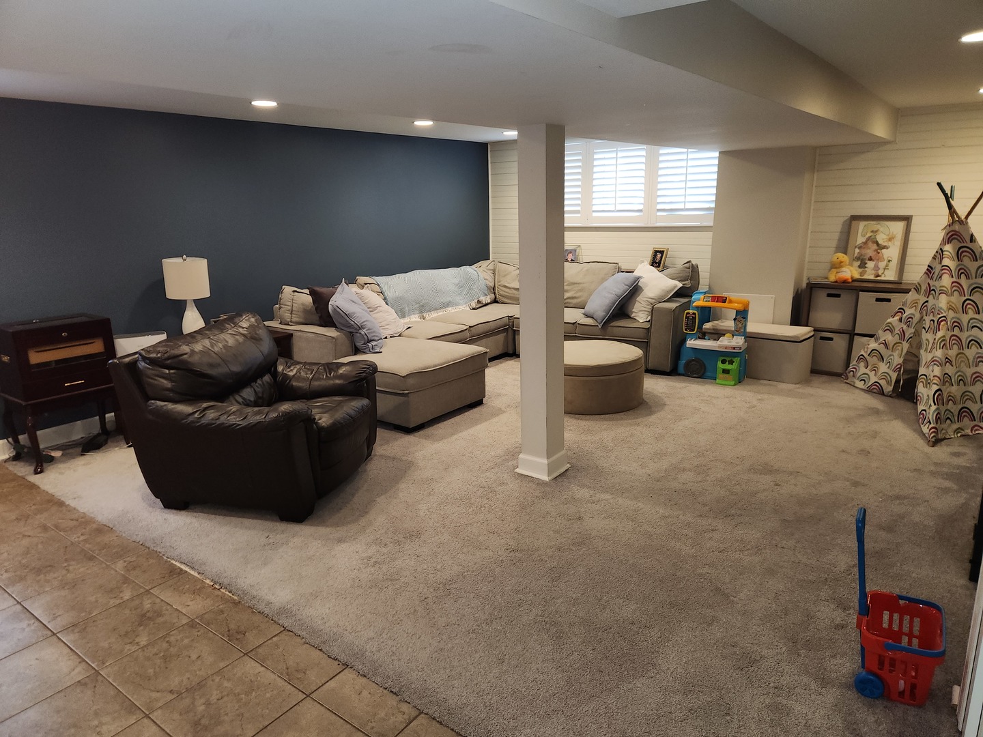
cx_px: 492
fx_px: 653
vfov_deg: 58.9
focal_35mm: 23
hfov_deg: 73.9
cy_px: 368
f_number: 1.8
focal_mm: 5.4
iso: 125
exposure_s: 1/24
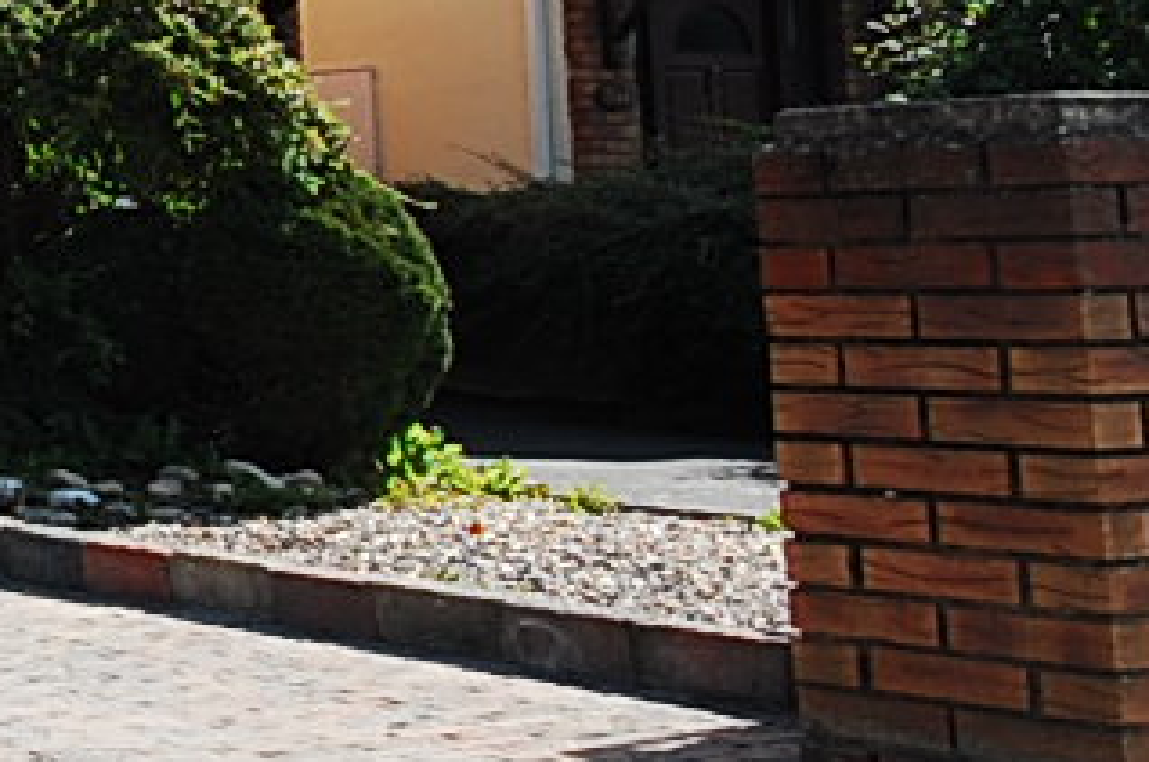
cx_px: -1185
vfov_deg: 18.7
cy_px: 40
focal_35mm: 71
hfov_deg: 18.2
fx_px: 2263
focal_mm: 10
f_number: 8
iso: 200
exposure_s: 1/250
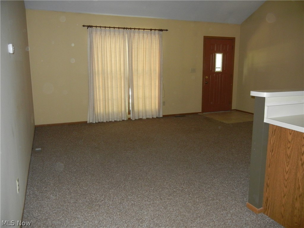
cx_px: 152
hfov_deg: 60.0
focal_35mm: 30
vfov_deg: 46.8
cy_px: 114
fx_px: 263
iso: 419
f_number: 3.5
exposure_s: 1/30
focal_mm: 5.4
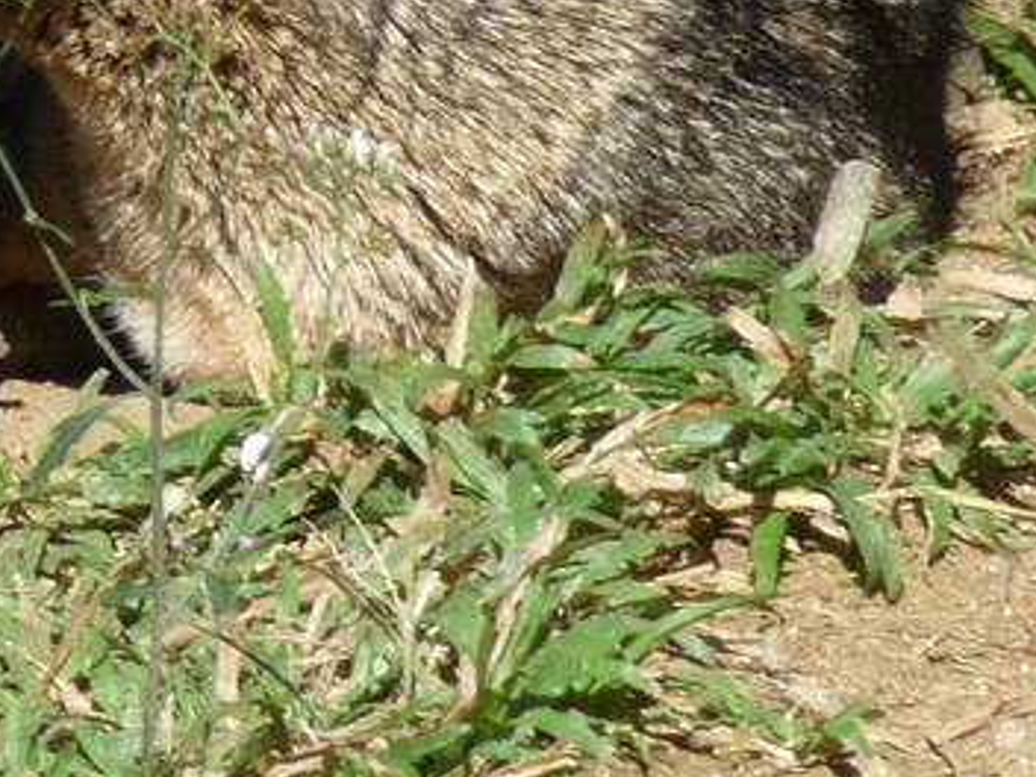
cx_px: 24
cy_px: -180
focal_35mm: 1272
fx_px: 38069
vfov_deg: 1.2
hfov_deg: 1.6
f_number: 4.9
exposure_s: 1/320
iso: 100
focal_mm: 47
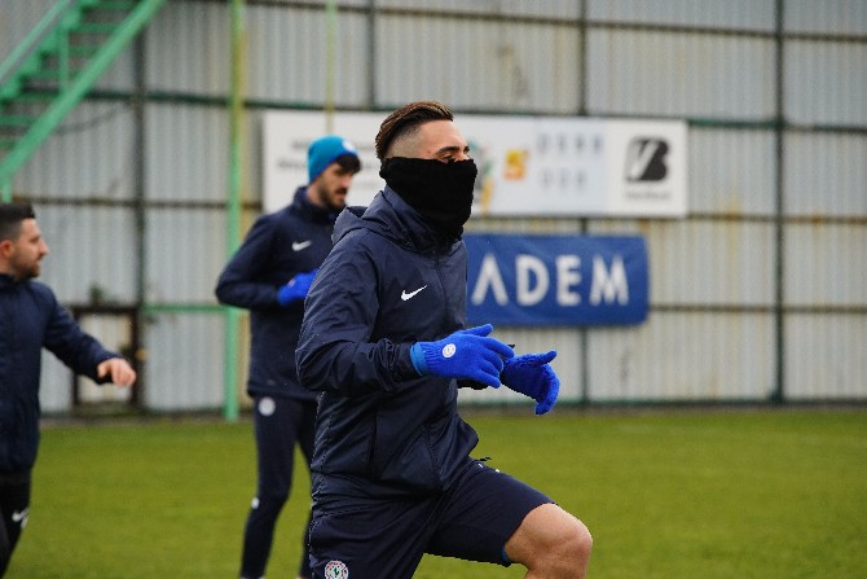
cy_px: 290
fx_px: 4817
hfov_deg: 10.3
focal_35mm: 200
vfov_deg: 6.9
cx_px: 434
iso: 2500
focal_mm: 200
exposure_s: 1/1000
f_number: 5.6
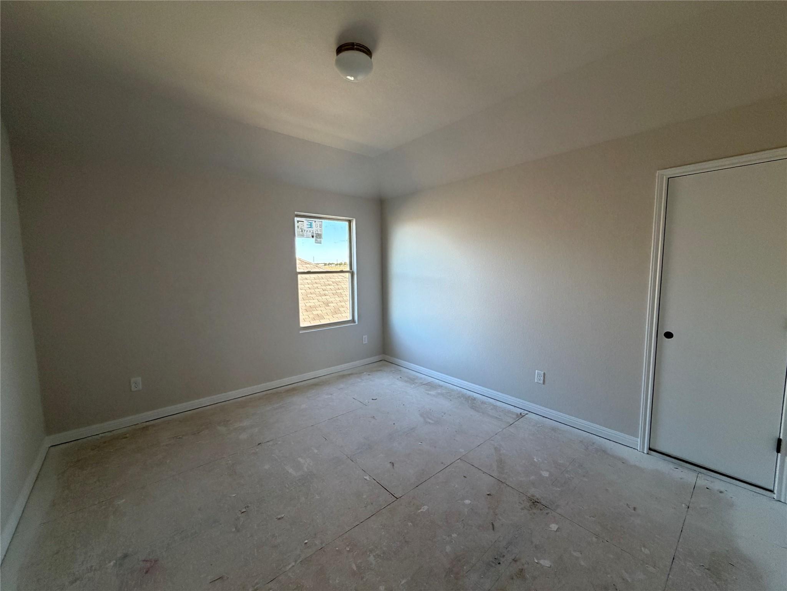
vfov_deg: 85.7
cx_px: 394
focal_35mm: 14
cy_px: 296
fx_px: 318
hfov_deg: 102.1
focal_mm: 2.22
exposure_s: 1/121
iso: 320
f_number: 2.2
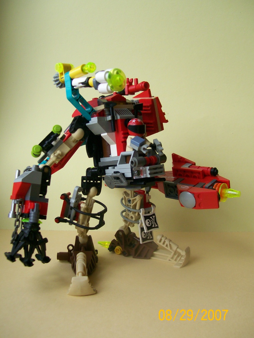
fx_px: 352
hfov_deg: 39.7
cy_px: 169
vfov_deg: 51.4
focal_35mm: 36
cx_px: 127
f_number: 2.7
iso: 80
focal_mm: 6
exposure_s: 1/204
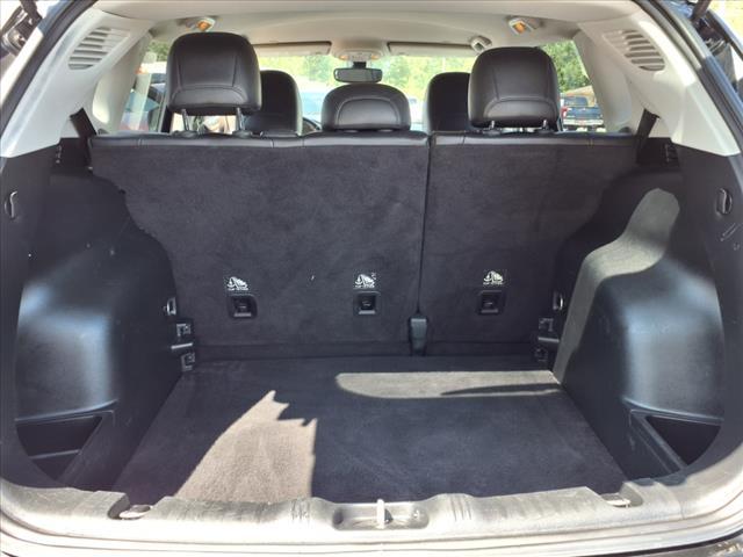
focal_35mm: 27
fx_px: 580
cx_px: 372
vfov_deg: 51.4
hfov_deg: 65.3
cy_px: 278
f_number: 1.9
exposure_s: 1/60.2
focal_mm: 3.58
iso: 40
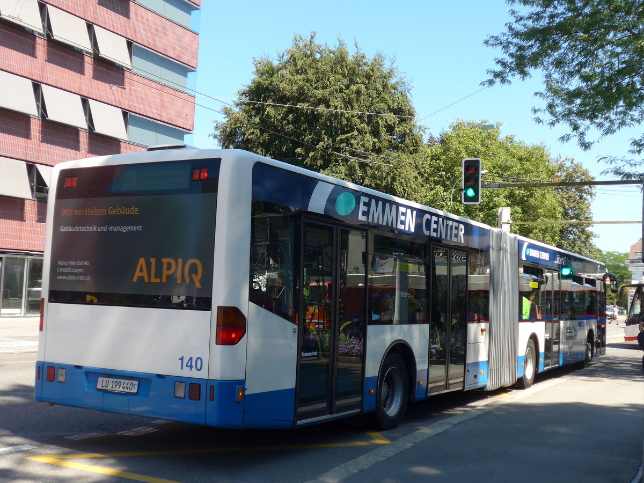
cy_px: 242
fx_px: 819
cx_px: 322
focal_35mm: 44
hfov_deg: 42.9
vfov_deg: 32.9
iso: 80
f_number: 2.8
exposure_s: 1/500
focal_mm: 9
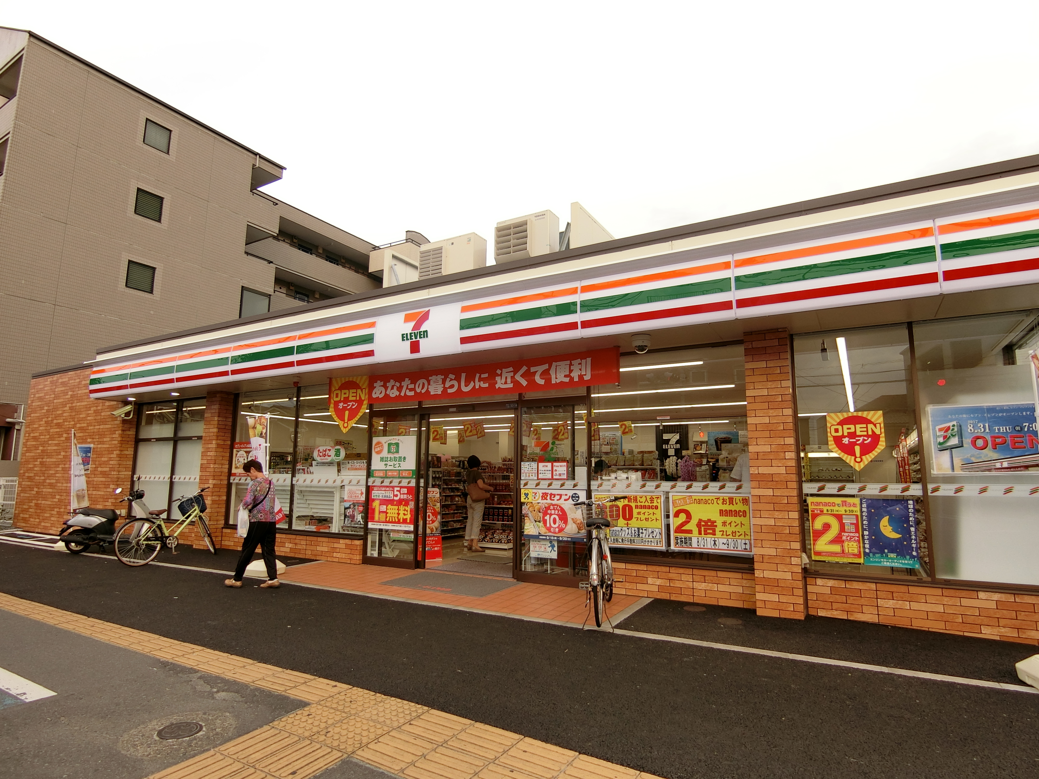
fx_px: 570
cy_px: 390
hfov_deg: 84.7
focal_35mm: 19
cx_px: 520
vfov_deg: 68.7
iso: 80
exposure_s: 1/160
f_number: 2.7
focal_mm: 4.06
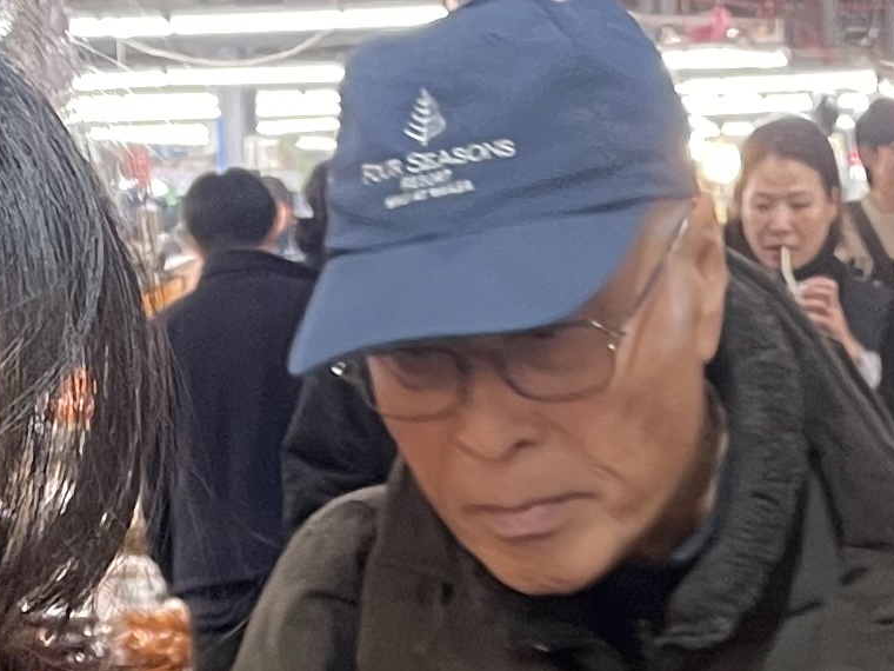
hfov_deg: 14.3
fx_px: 3564
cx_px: 645
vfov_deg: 9.9
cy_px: 1413
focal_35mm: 138
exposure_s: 1/60
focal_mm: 4.2
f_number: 1.6
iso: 80
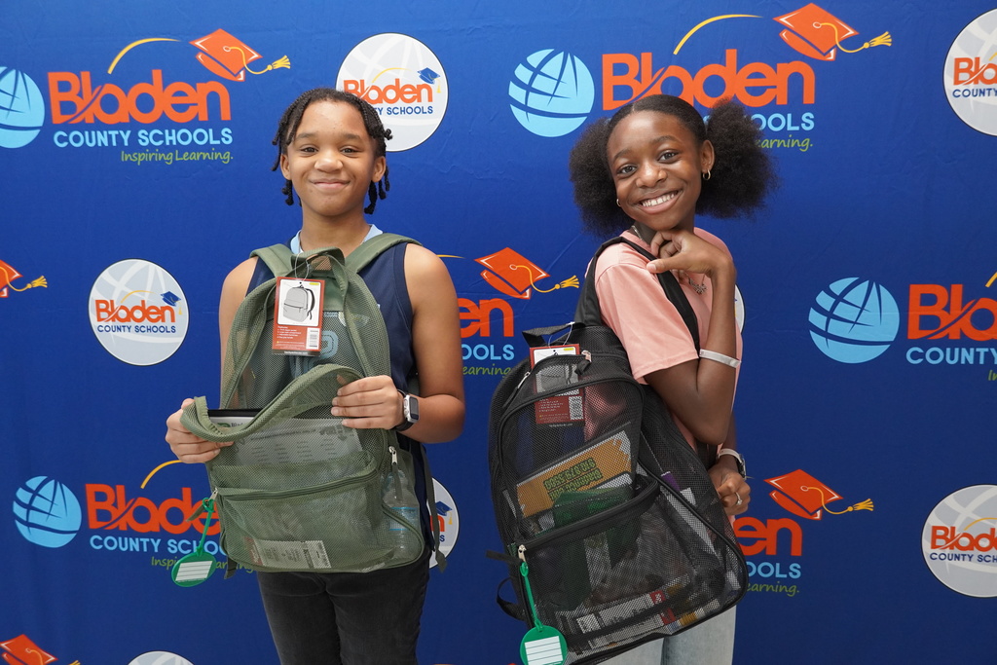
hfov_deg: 51.3
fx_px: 1039
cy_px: 332
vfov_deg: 35.5
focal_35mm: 38
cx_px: 498
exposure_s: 1/160
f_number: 4
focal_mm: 25
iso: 2000
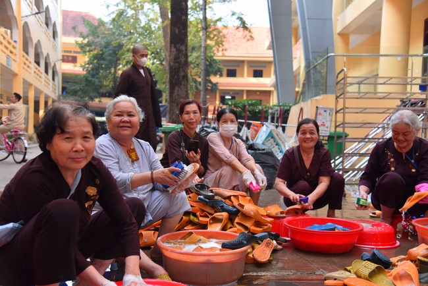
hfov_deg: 50.7
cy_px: 143
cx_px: 214
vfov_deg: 35.1
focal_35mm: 38
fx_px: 452
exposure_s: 1/250
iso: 320
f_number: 4.5
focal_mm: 38
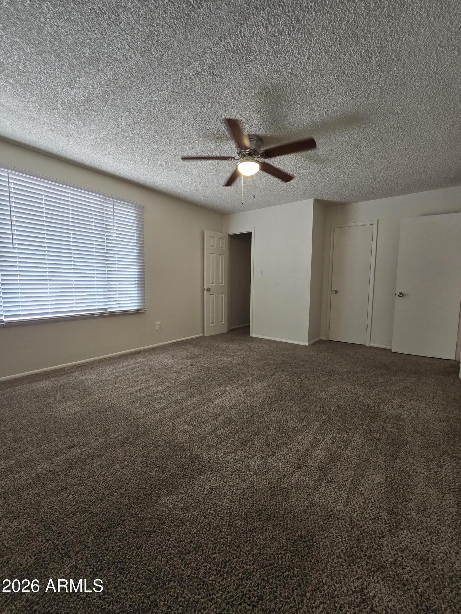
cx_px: 230
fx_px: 231
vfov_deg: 106.2
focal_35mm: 13
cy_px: 307
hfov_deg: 89.9
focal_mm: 2.2
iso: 200
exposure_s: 1/60
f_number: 2.2
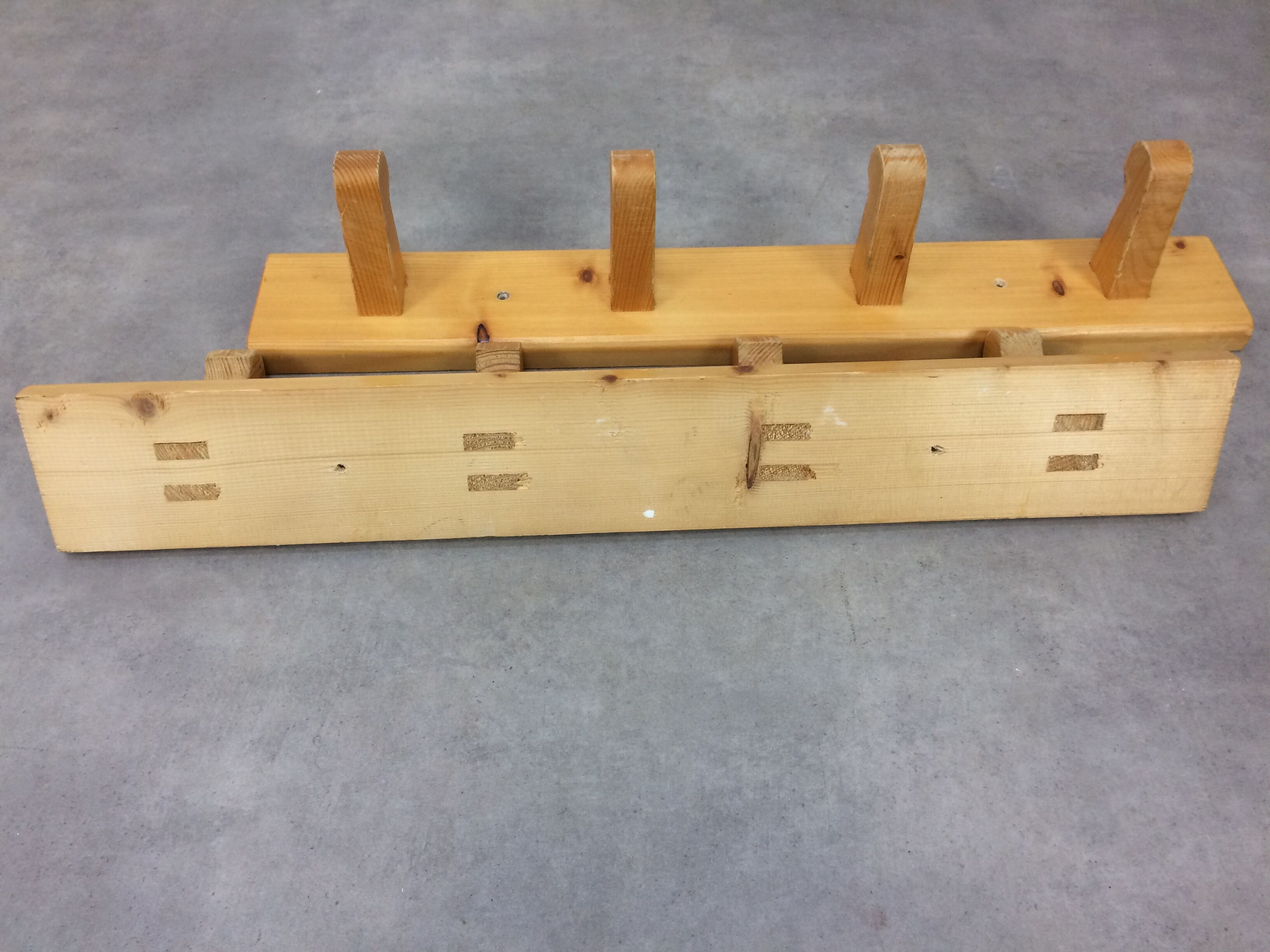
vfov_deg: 48.2
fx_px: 1064
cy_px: 476
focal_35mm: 29
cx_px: 635
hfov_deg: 61.7
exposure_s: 1/33
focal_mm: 4.15
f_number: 2.2
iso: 50
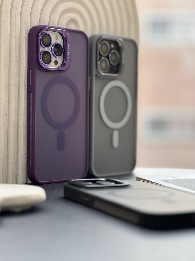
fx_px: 578
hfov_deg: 19.1
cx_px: 98
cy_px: 130
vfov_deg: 25.3
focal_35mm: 77
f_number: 2.8
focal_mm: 9
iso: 64
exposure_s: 1/99
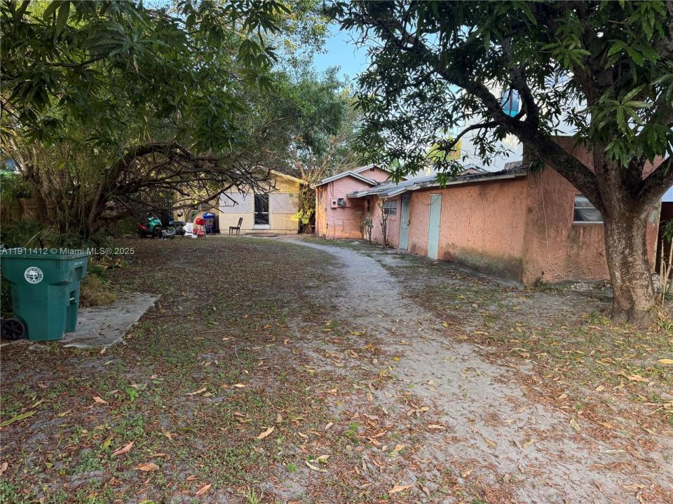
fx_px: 467
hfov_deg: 71.6
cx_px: 336
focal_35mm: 24
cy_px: 252
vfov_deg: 56.8
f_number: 1.78
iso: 160
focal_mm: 6.76
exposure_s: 1/225
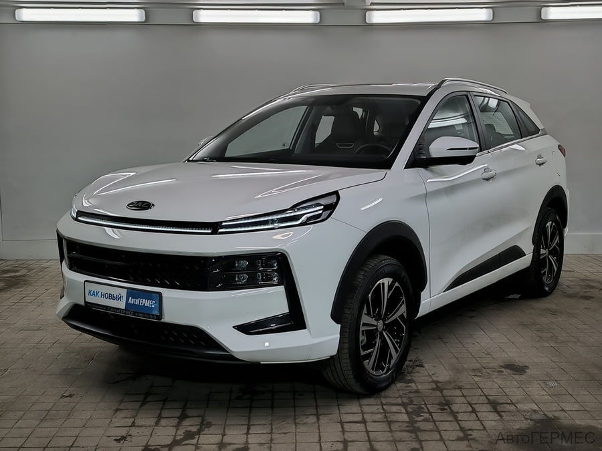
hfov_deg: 44.8
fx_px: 730
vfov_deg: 34.3
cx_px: 301
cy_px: 226
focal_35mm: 42
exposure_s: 1/100
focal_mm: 6.92
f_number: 1.9
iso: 125
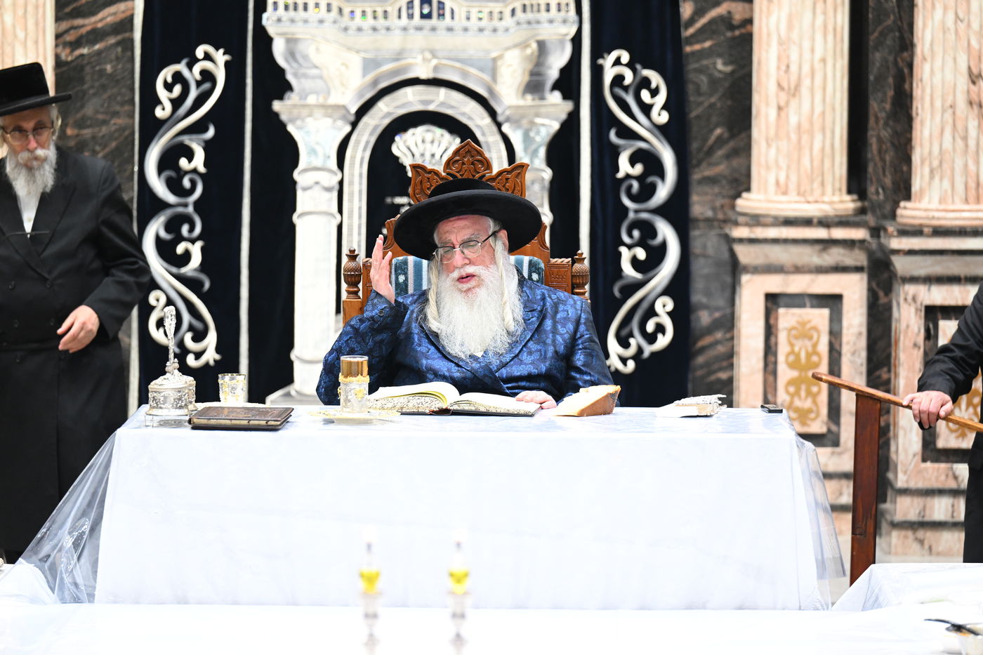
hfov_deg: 10.3
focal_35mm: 200
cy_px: 328
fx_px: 5460
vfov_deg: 6.9
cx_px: 492
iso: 2500
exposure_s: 1/200
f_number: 3.5
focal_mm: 200
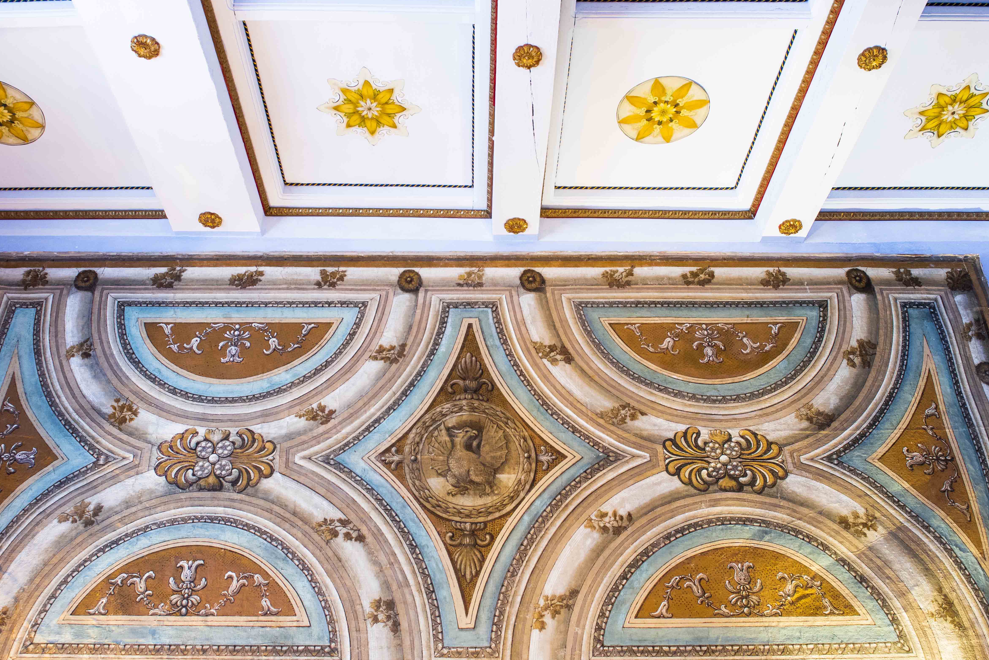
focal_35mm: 30
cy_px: 309
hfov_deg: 61.9
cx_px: 474
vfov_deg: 43.6
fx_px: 824
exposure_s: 1
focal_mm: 24
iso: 800
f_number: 8
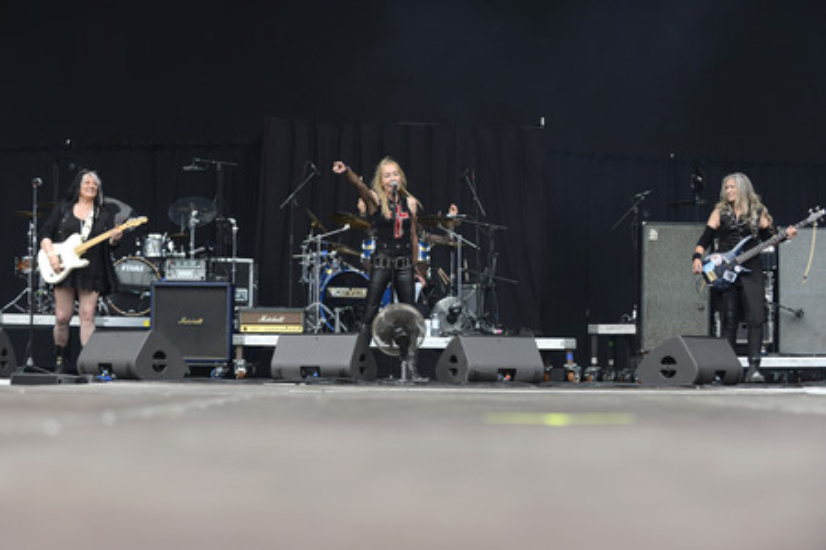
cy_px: 275
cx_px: 413
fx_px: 1605
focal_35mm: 70
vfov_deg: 19.4
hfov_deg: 28.9
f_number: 4.5
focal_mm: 70
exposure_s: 1/640
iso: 320
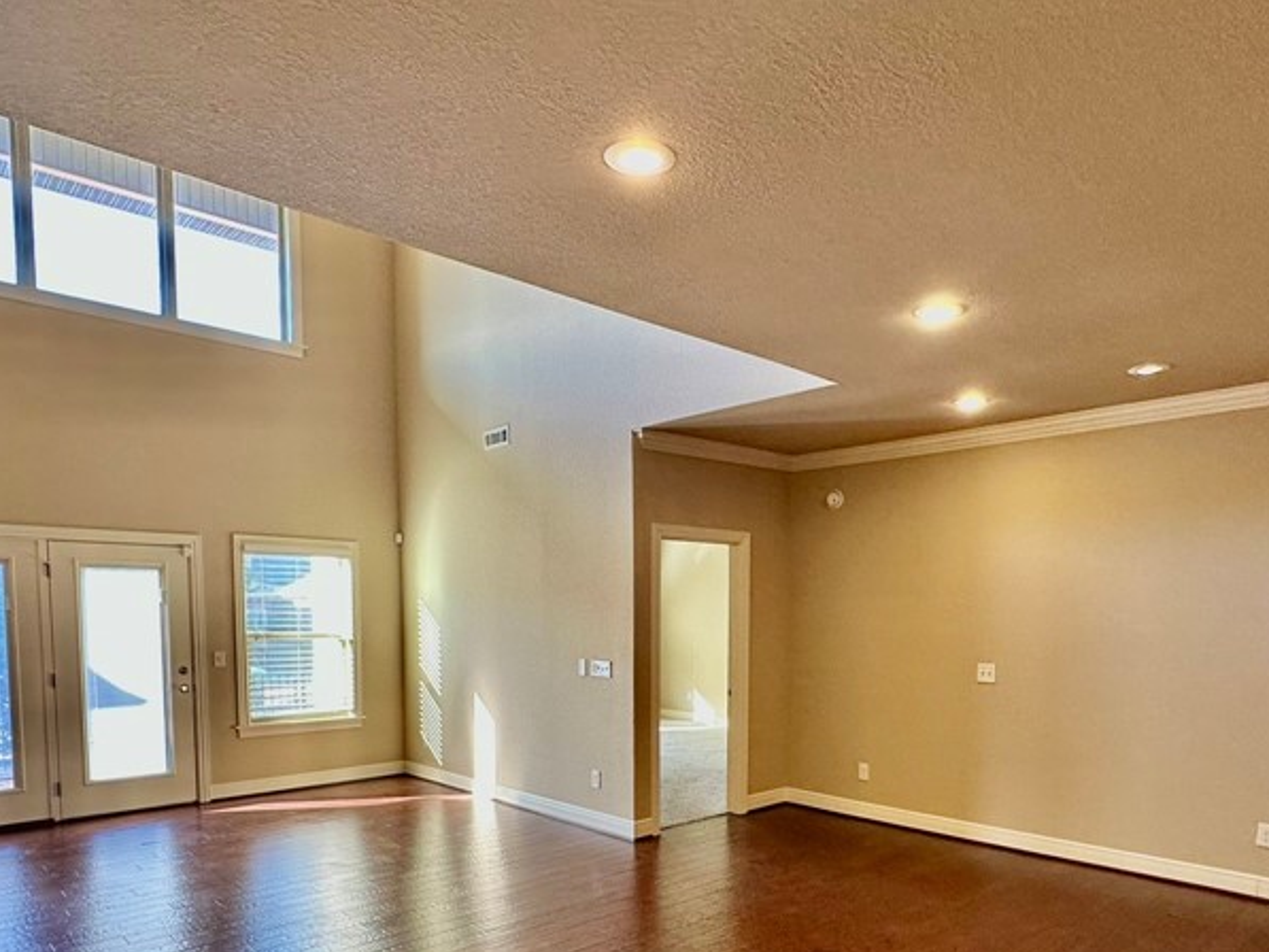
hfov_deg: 71.5
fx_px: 880
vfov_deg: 55.0
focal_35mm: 24
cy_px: 676
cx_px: 672
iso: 200
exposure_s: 1/120
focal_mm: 2.22
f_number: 2.2
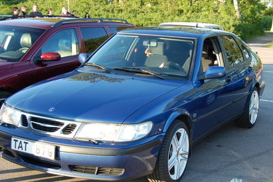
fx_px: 425
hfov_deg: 35.2
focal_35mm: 56
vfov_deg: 24.2
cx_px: 190
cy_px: 104
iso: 250
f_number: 5.6
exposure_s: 1/125
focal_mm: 24
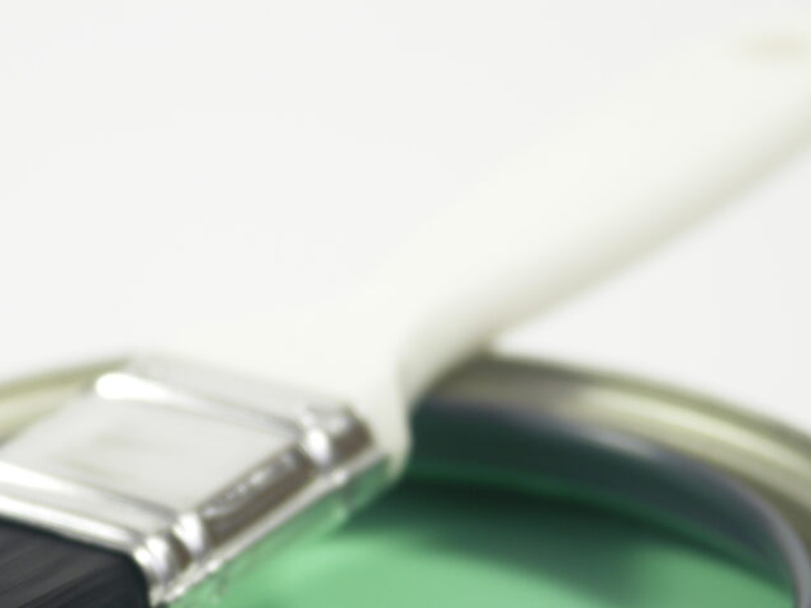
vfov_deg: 4.6
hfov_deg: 6.2
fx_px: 7497
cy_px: 456
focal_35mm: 320
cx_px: 234
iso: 50
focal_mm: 50.8
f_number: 3.5
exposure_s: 1/30
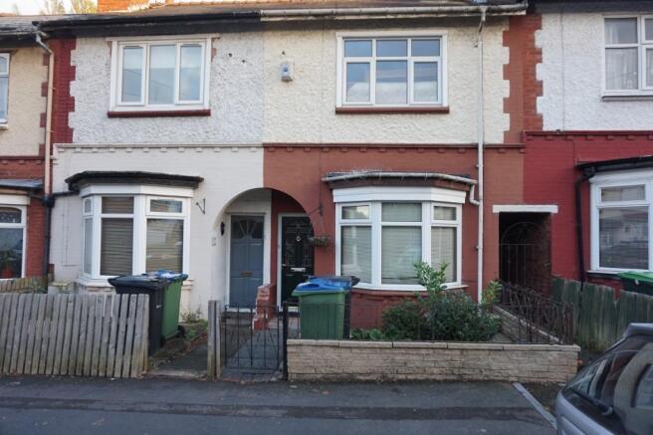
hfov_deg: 73.8
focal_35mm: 24
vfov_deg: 53.1
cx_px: 326
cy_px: 218
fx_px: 435
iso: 200
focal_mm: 16
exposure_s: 1/80
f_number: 4
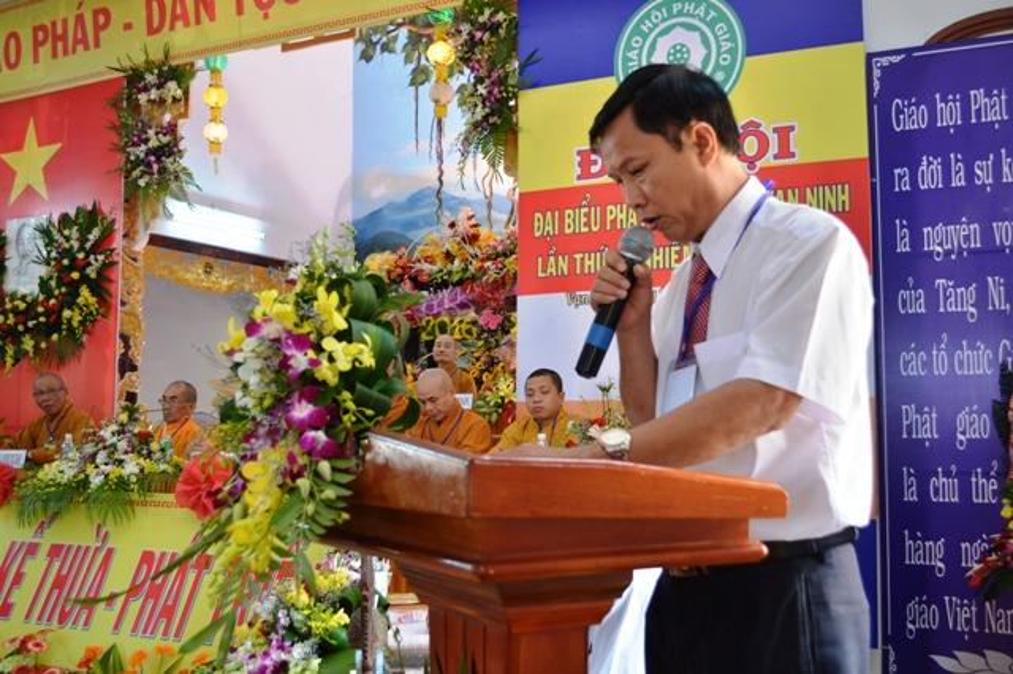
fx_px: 1097
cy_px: 337
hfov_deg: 49.6
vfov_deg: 34.2
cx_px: 506
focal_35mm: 39
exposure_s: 1/25
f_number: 4.2
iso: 400
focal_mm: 26
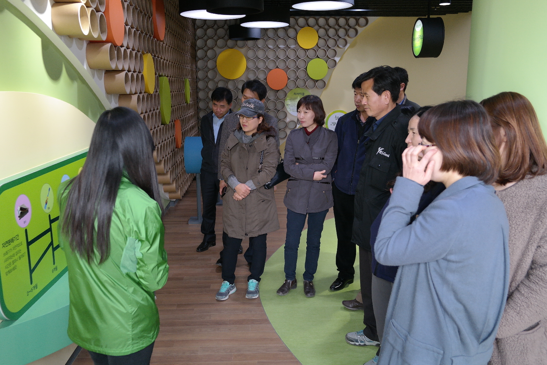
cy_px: 182
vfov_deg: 43.6
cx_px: 274
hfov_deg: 61.9
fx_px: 456
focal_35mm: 30
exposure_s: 1/40
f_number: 3.5
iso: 400
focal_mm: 20
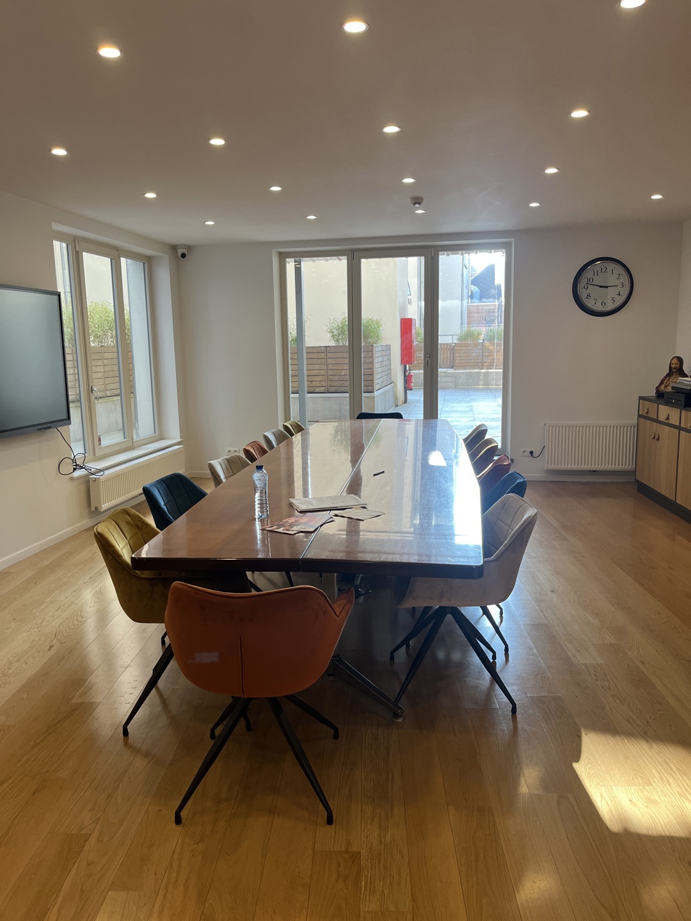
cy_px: 460
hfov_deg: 53.1
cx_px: 346
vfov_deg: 67.3
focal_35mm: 26
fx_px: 692
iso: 80
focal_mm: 5.1
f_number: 1.6
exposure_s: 1/121
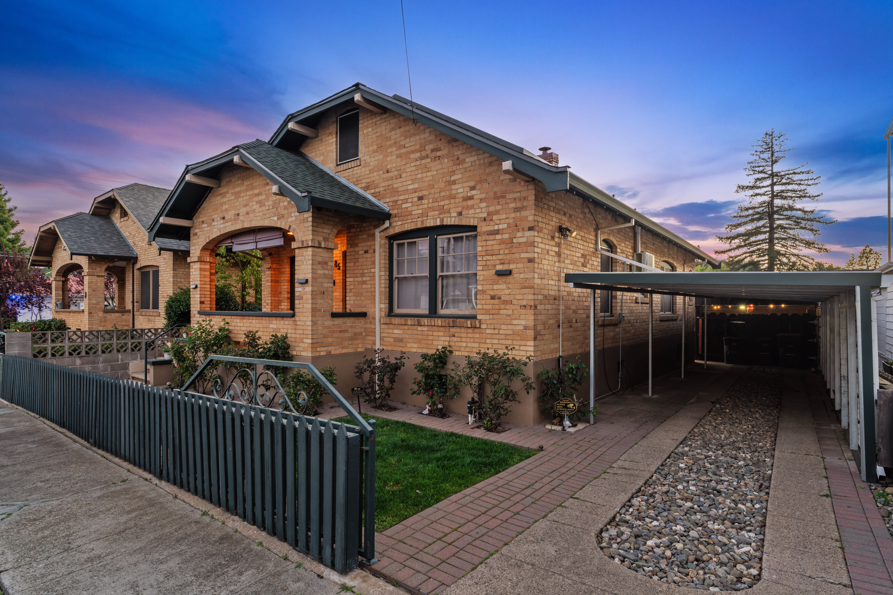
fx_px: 446
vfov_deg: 67.4
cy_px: 298
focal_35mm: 18
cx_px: 446
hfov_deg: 90.0
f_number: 8
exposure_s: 1/1.25
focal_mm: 18
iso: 50
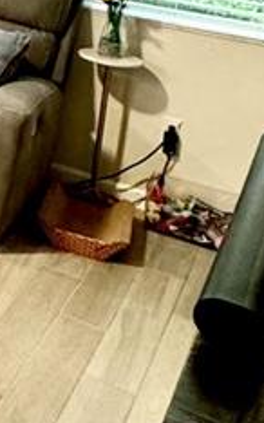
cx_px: -327
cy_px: -96
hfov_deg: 13.5
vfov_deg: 24.4
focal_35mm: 76
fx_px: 876
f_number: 2.2
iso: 640
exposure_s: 1/60
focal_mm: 2.22
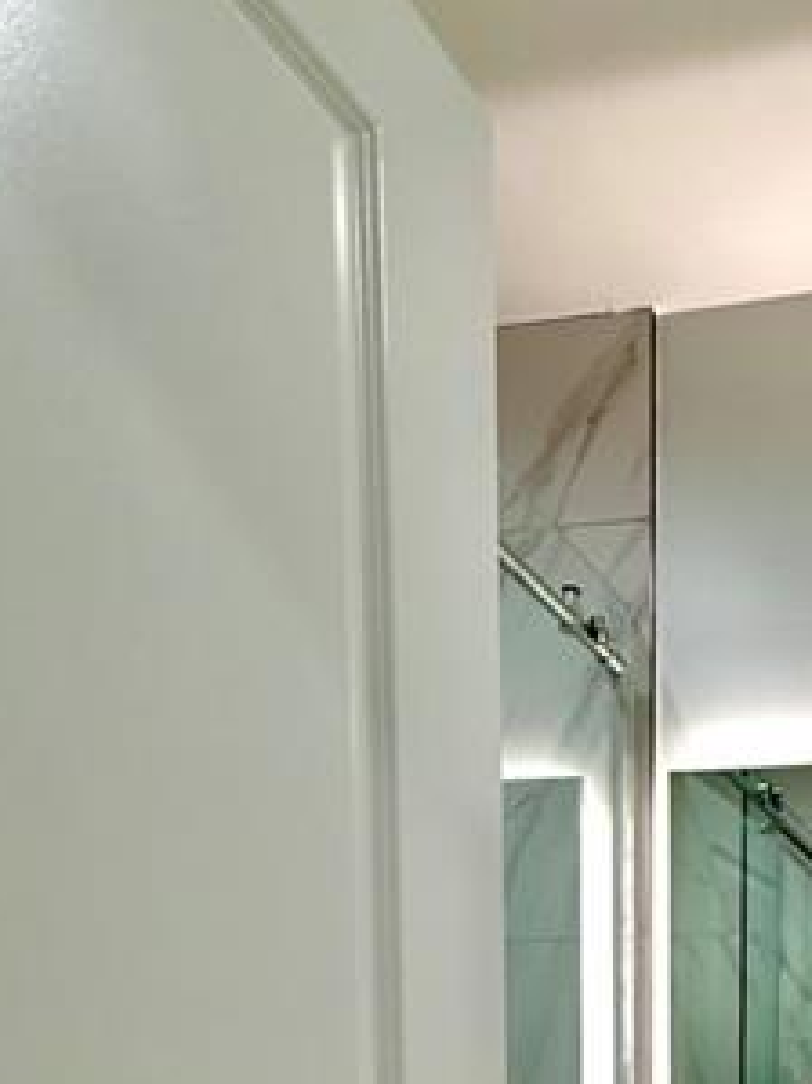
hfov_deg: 34.0
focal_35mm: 36
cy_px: 1298
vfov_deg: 38.3
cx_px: 906
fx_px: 1127
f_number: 2.2
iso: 80
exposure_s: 1/120
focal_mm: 2.22
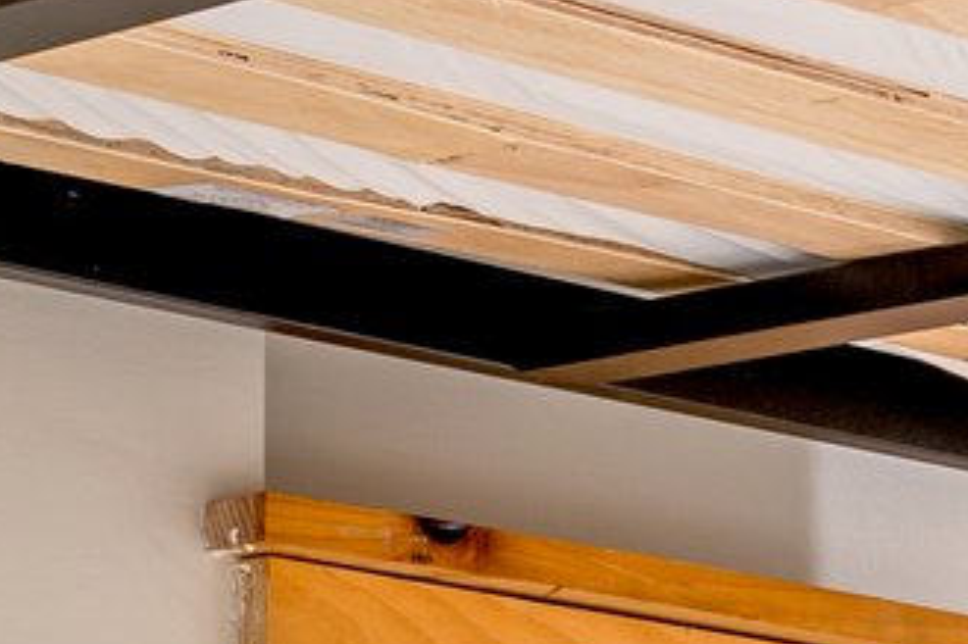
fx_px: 5025
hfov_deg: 10.7
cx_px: 1348
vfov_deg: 6.9
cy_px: 1519
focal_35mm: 187
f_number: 9
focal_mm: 30
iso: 64
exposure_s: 2.5
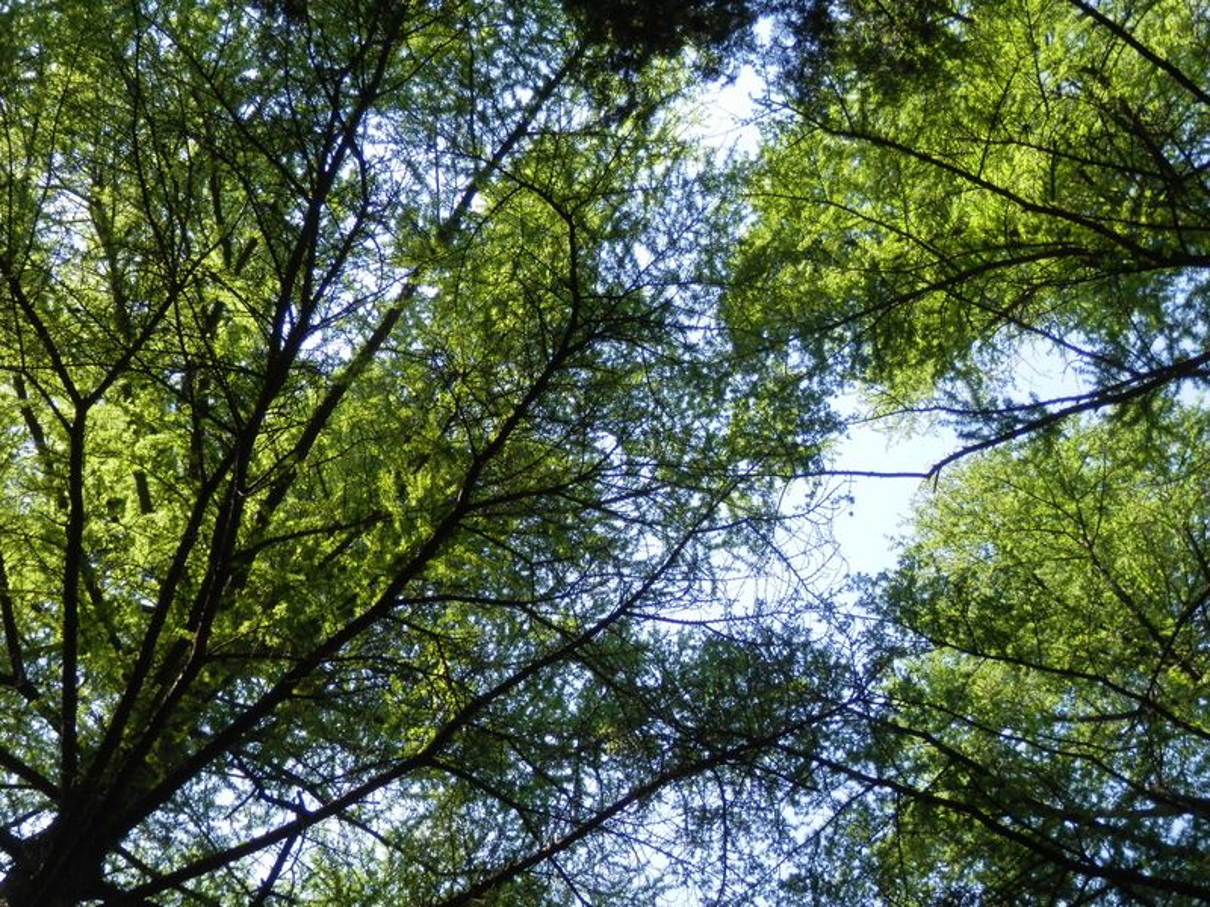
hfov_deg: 35.5
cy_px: 454
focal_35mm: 54
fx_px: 1888
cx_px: 605
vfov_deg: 27.0
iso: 80
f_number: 4.1
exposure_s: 1/125
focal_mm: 9.8
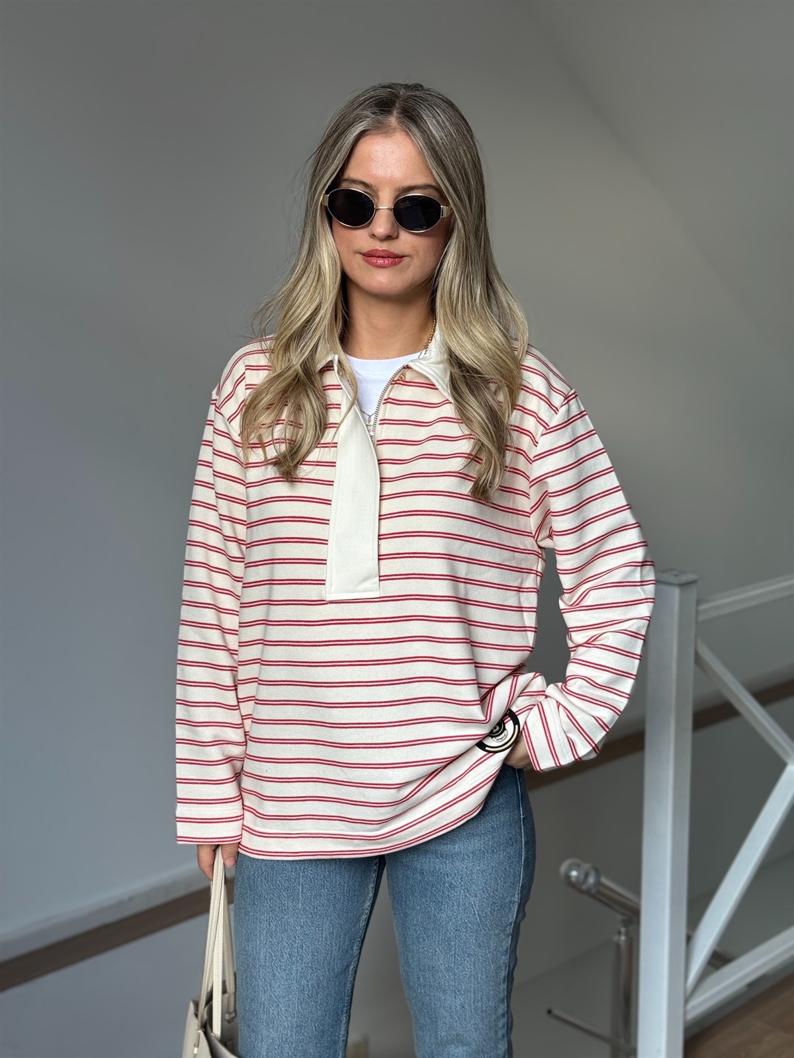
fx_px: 1468
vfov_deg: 39.7
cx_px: 397
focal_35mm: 48
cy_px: 529
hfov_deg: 30.3
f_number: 1.78
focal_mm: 6.76
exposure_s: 1/121
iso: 50
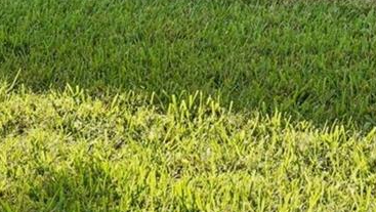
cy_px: -227
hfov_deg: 14.4
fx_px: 1457
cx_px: 404
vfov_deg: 7.9
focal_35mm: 146
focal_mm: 32
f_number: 8
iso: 400
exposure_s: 1/100
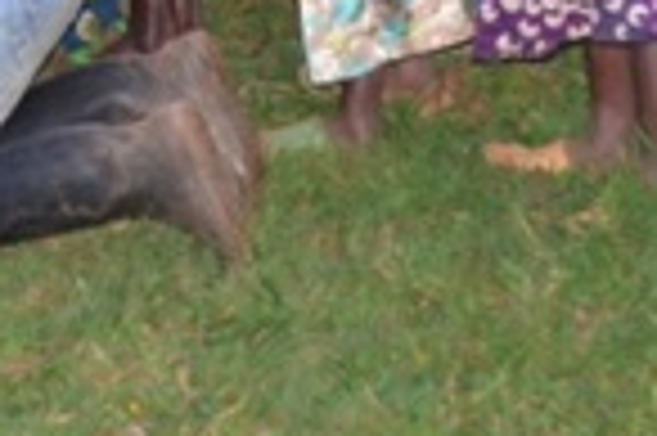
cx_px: -277
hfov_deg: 12.2
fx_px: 2953
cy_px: -438
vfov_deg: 8.1
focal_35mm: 162
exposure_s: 1/60
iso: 800
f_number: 3.8
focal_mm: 22
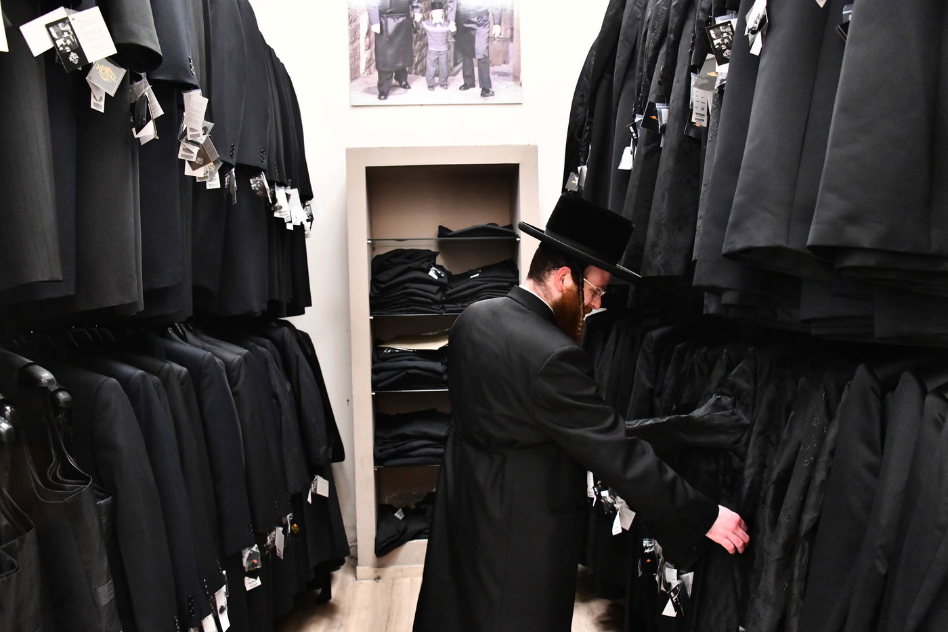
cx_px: 474
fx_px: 737
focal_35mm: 28
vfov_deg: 46.4
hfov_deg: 65.5
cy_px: 316
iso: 5000
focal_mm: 28
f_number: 5.6
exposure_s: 1/80
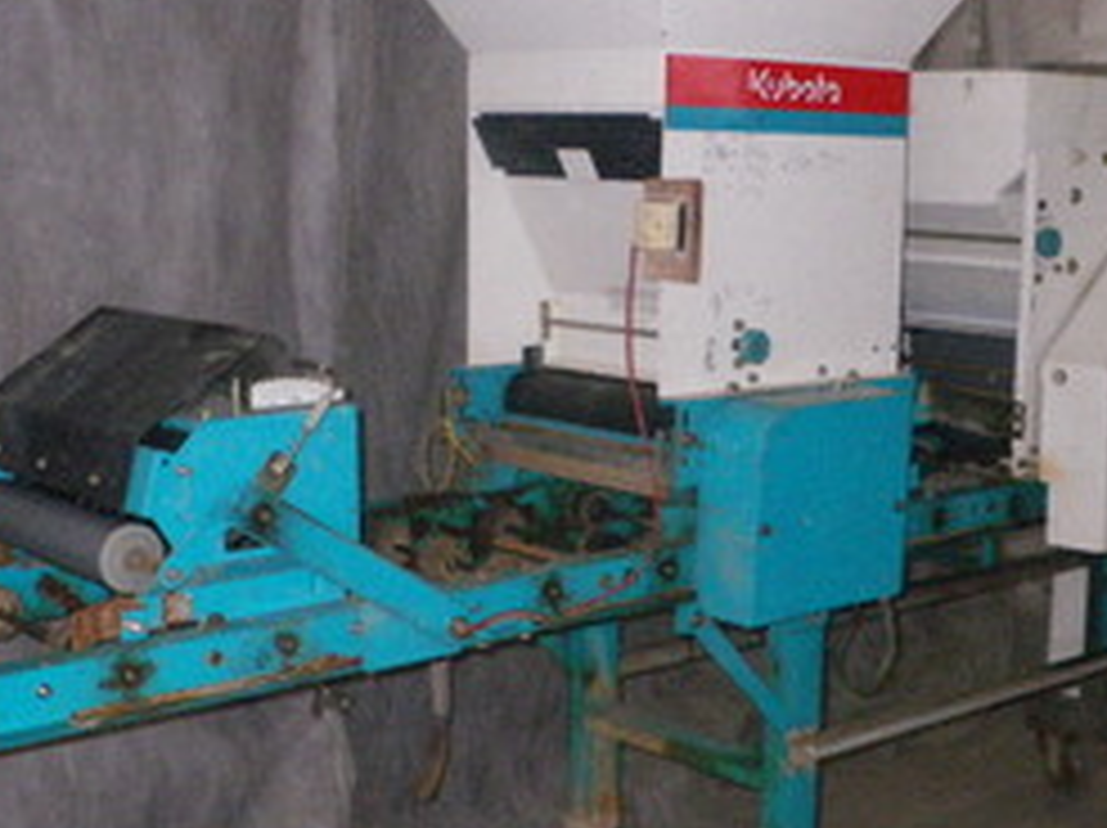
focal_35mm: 57
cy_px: 524
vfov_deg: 25.5
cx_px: 706
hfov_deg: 33.6
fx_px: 1821
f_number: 3.5
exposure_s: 1/50
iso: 400
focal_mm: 5
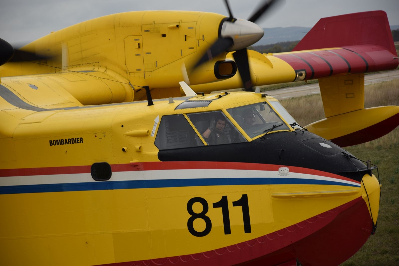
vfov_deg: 8.7
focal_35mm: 158
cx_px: 200
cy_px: 133
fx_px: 1746
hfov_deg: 13.0
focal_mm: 105
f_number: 5.6
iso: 100
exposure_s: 1/500
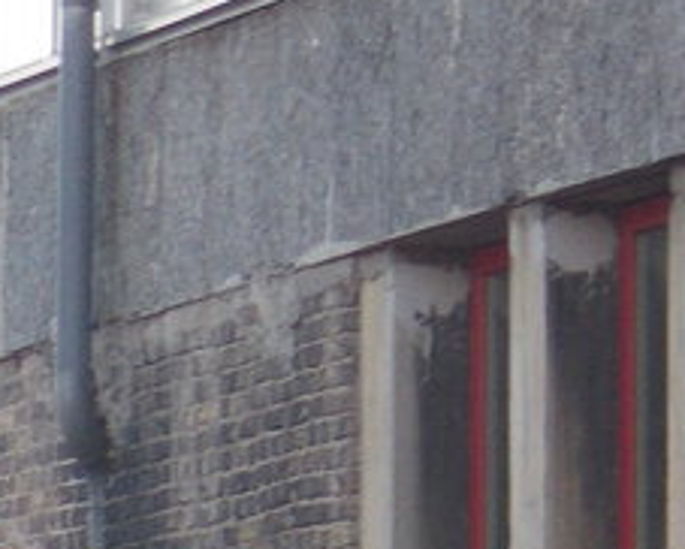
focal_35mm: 582
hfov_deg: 3.3
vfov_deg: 2.6
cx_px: -836
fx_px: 11809
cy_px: 1179
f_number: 6
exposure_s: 1/60
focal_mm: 20.1
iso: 125
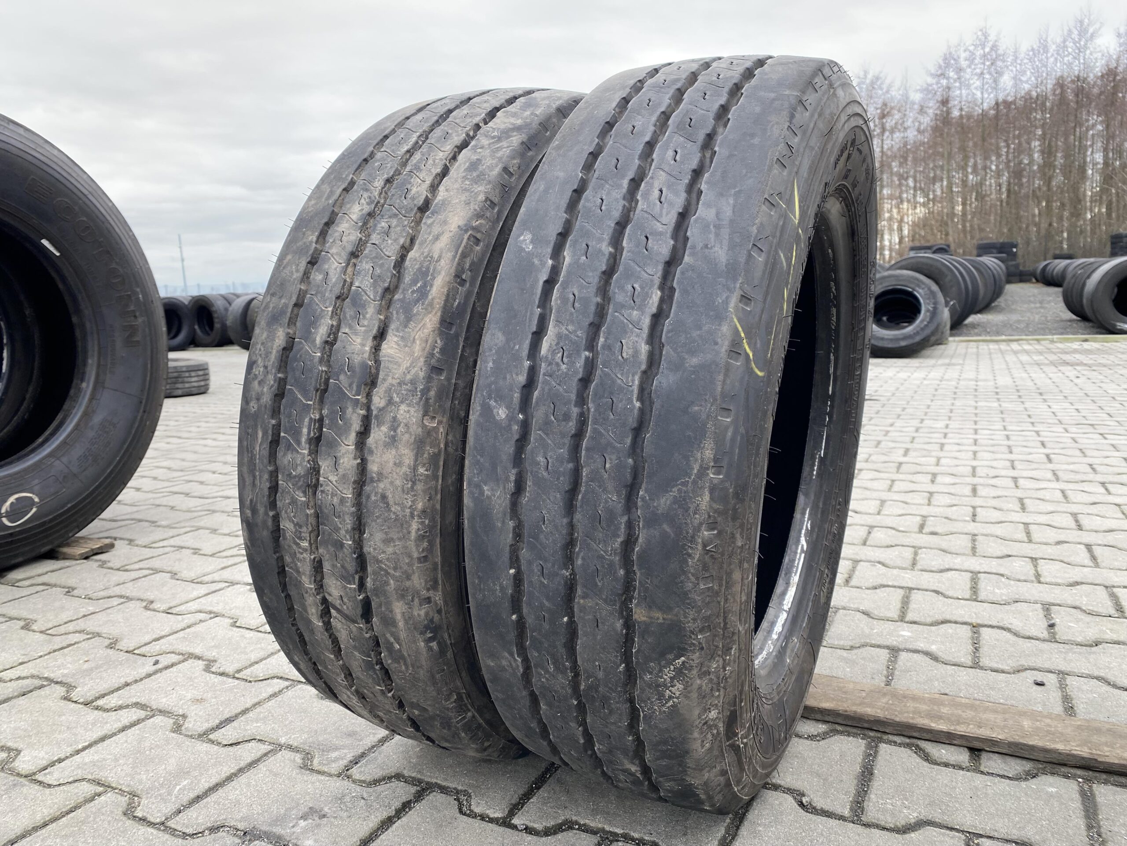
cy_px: 423
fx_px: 846
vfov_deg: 53.1
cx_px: 564
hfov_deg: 67.3
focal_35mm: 26
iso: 32
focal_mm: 4.25
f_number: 1.8
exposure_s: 1/126
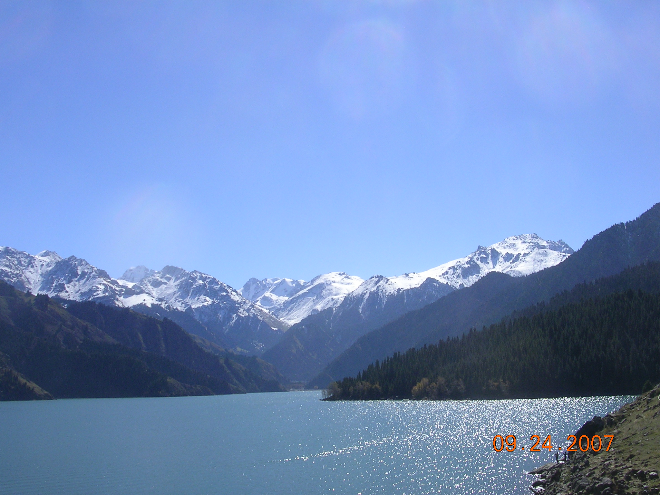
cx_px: 330
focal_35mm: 41
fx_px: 782
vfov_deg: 35.1
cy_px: 248
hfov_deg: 45.8
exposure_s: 1/423
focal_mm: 6.2
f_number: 5.8
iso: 50
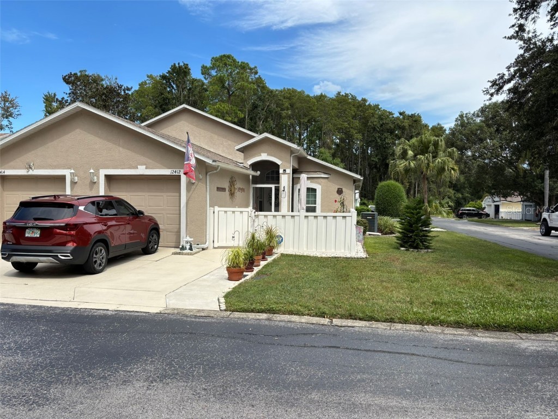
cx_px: 279
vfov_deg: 53.1
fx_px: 419
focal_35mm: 26
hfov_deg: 67.3
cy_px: 210
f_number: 1.6
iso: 50
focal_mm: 5.96
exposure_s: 1/2451
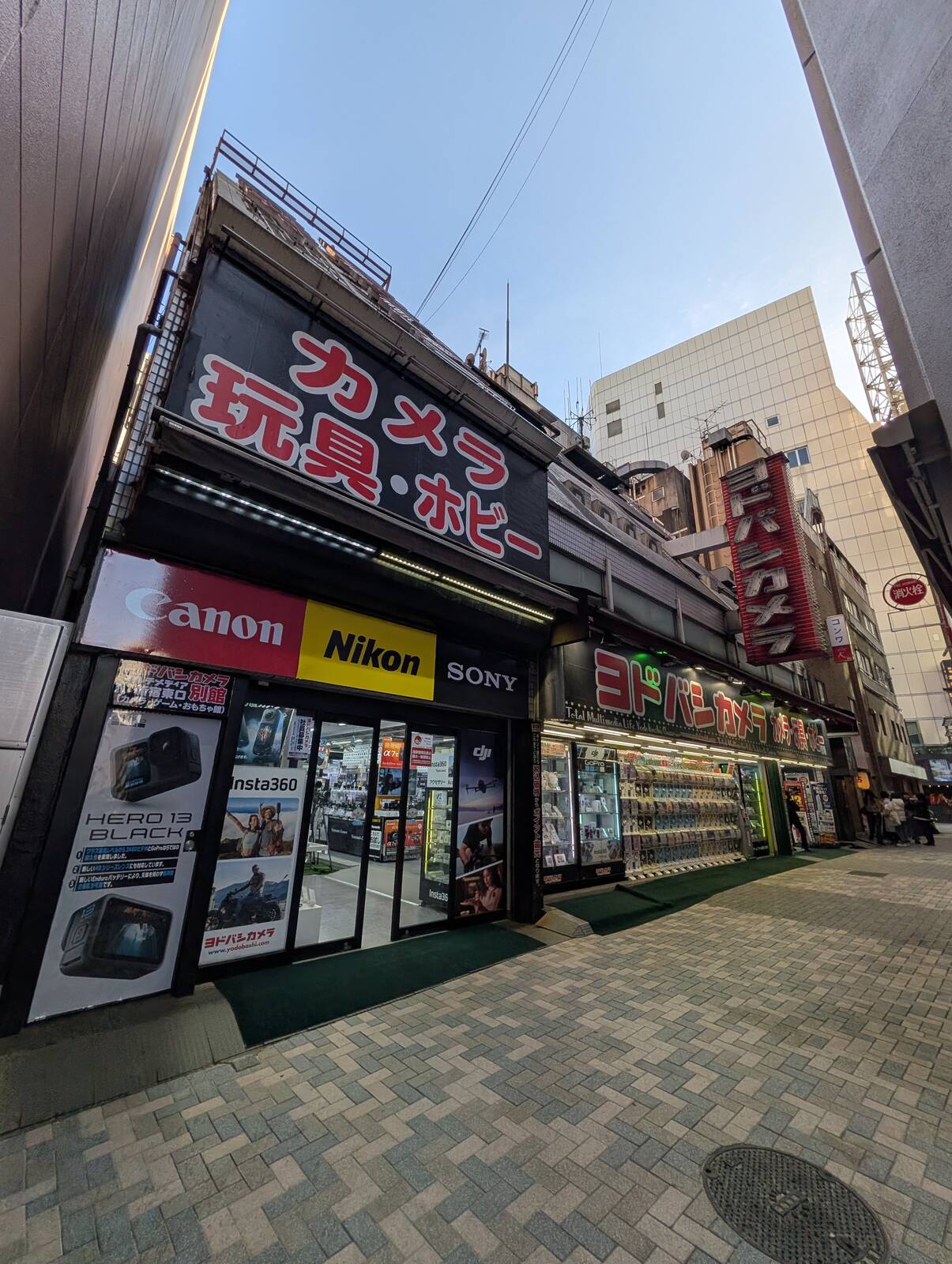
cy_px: 632
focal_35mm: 12
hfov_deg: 94.6
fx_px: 439
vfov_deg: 110.5
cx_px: 476
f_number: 1.7
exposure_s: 1/887
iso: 47
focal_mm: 2.02
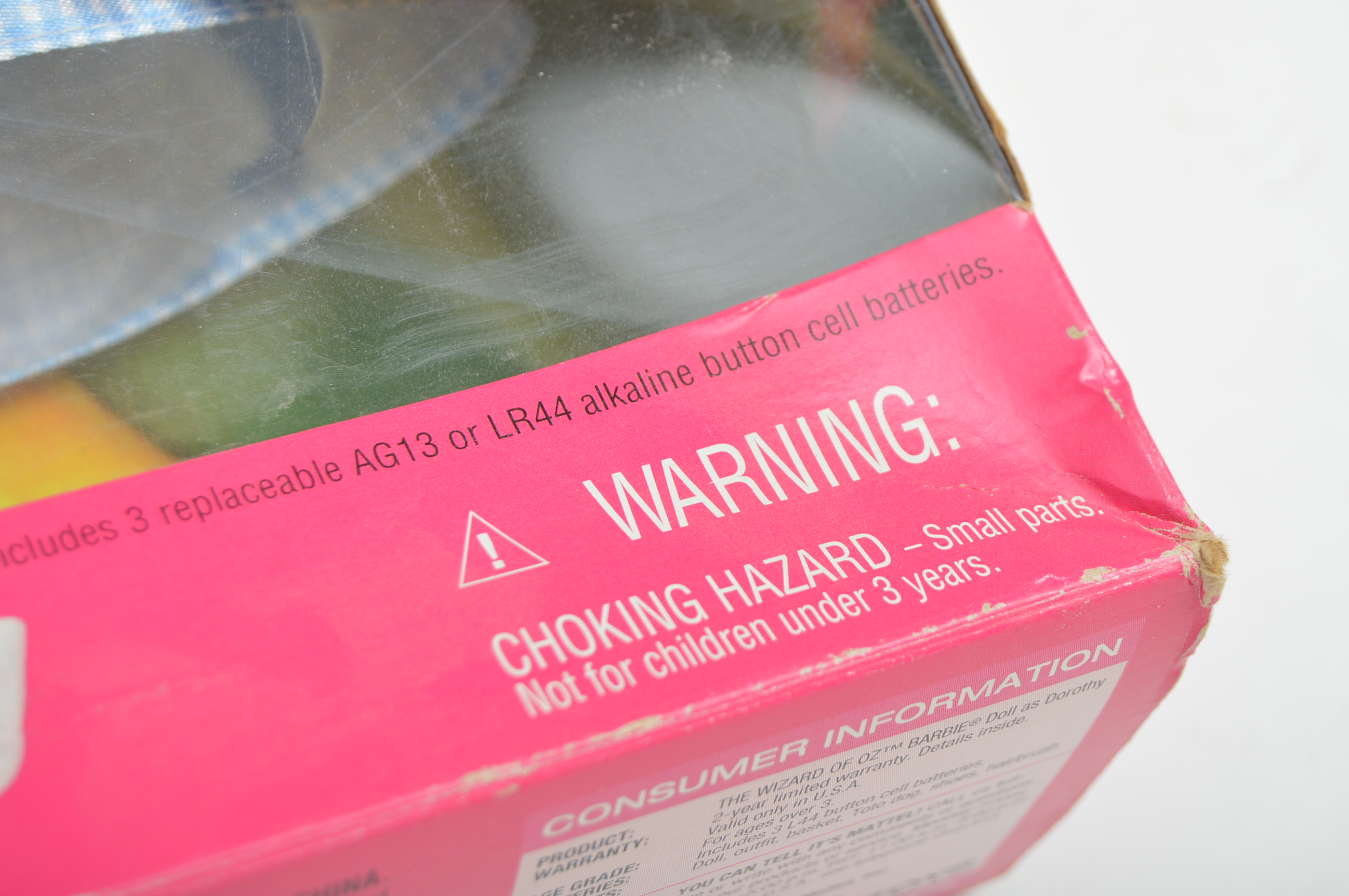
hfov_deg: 21.3
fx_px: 3578
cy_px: 425
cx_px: 771
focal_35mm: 96
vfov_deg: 14.3
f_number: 5.6
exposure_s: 1/200
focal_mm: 55
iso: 200
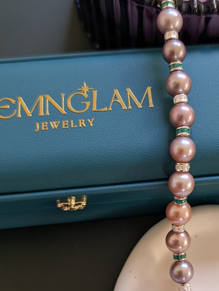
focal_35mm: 47
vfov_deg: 39.9
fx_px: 395
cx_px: 180
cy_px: 195
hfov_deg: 30.1
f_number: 1.68
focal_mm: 6.9
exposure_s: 1/75.3
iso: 113
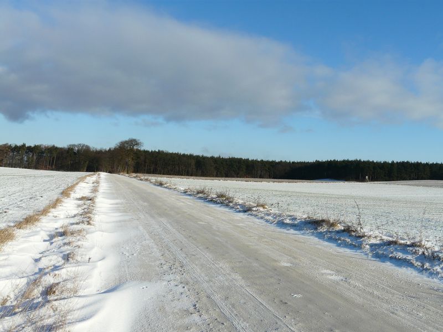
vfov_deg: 40.7
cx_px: 222
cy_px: 166
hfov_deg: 52.6
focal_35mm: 35
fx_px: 448
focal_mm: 5.8
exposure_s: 1/400
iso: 100
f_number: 6.3
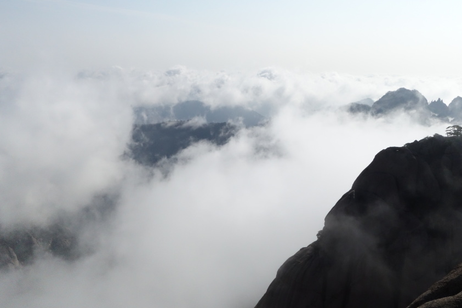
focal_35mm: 34
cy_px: 148
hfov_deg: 55.7
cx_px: 250
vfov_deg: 38.9
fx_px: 436
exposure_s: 1/2000
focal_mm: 10.4
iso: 800
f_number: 11
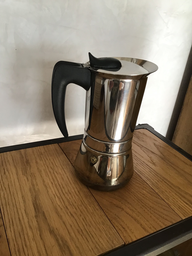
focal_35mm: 31
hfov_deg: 45.4
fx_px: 229
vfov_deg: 58.4
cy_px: 128
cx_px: 96
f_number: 2.4
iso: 100
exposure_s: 1/33
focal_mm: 3.3
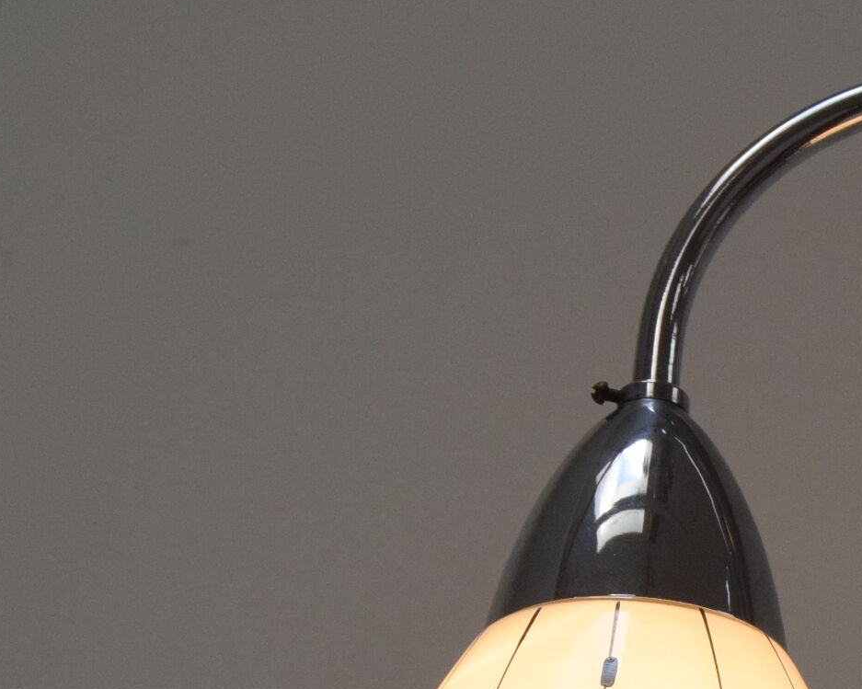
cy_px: 788
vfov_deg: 10.6
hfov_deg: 12.7
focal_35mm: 144
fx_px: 3673
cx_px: 1305
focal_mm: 32
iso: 1600
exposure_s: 1/400
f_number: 10
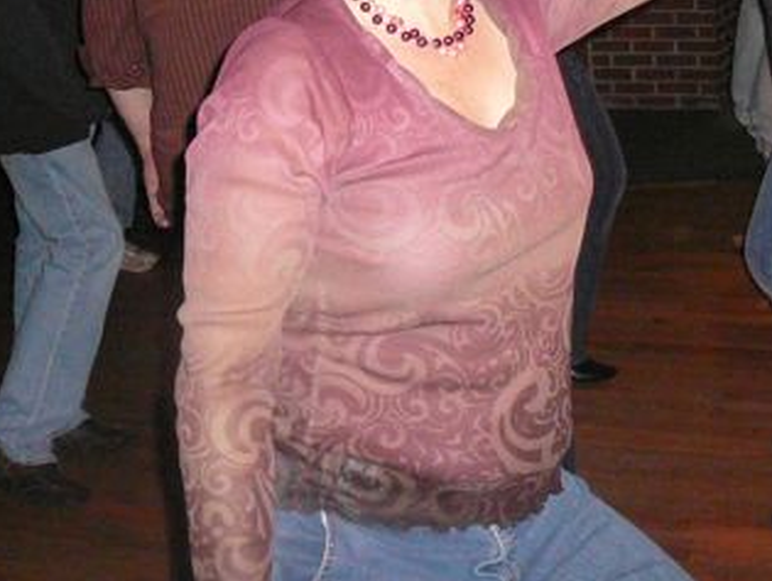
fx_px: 1585
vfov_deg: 20.1
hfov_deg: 27.3
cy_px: -2
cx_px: 439
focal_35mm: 71
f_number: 2.8
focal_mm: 5.2
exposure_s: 1/30
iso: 400
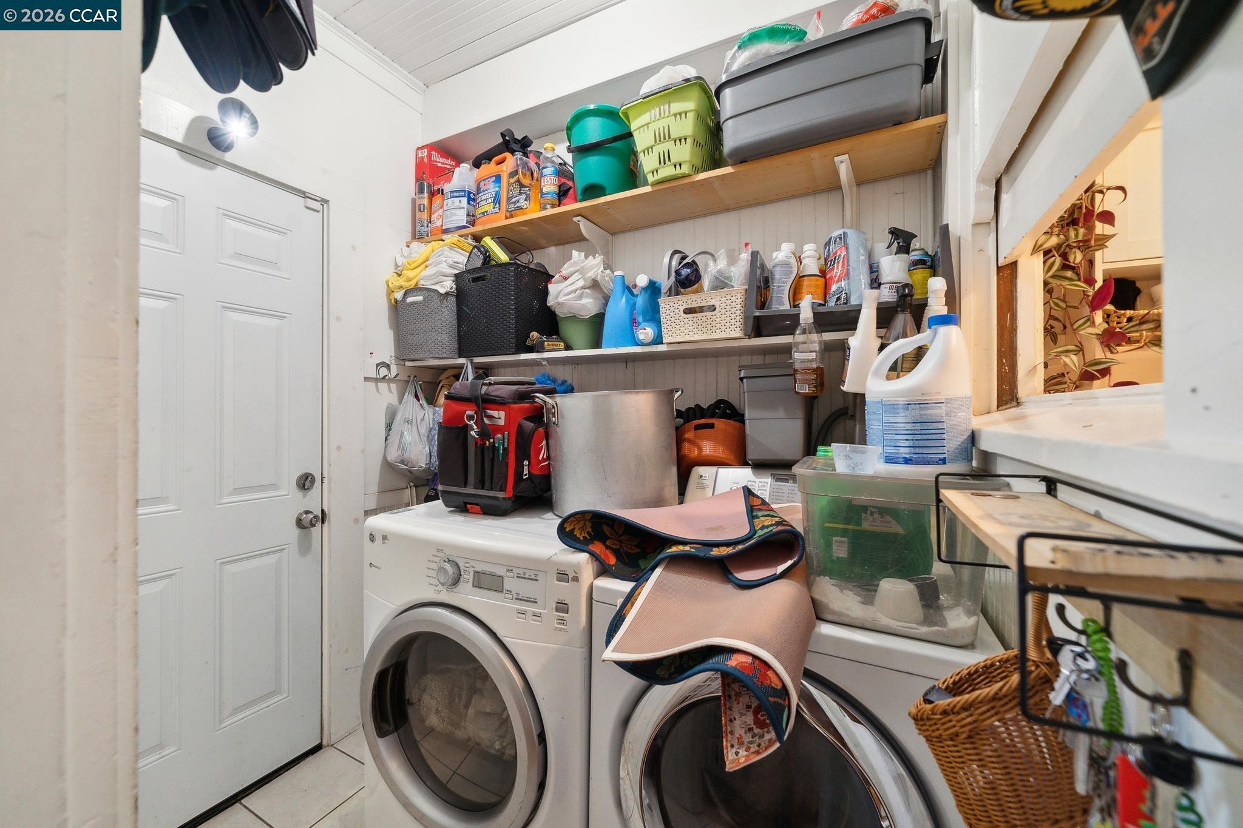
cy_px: 414
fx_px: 449
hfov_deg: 108.3
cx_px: 622
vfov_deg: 85.4
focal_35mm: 13
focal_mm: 13
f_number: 5.6
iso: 2500
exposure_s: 1/60
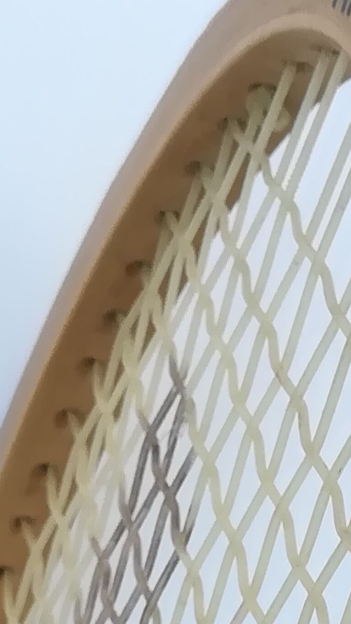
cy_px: 670
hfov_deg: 8.4
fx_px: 2400
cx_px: 256
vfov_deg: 14.5
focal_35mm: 145
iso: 50
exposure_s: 1/152
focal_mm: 3.83
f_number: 2.2
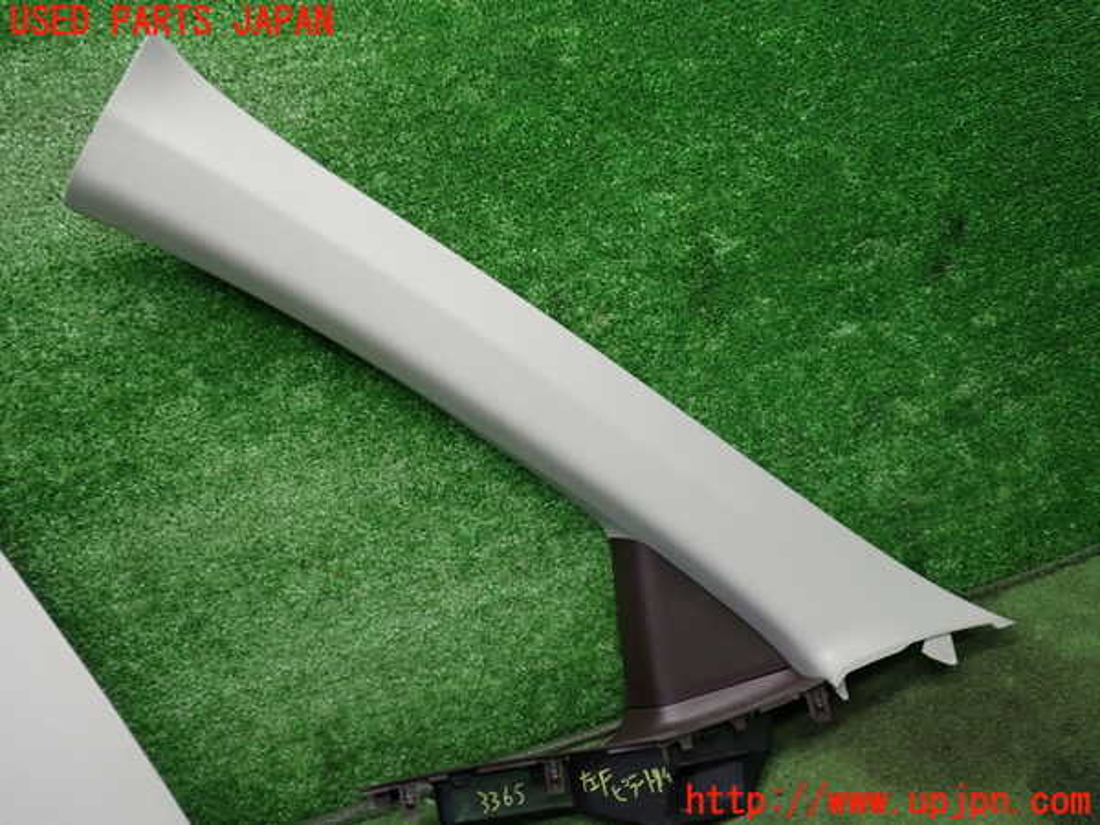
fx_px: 953
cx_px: 550
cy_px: 412
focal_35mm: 30
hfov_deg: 60.0
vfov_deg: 46.8
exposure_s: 1/60
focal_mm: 5.4
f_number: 2.3
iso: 200
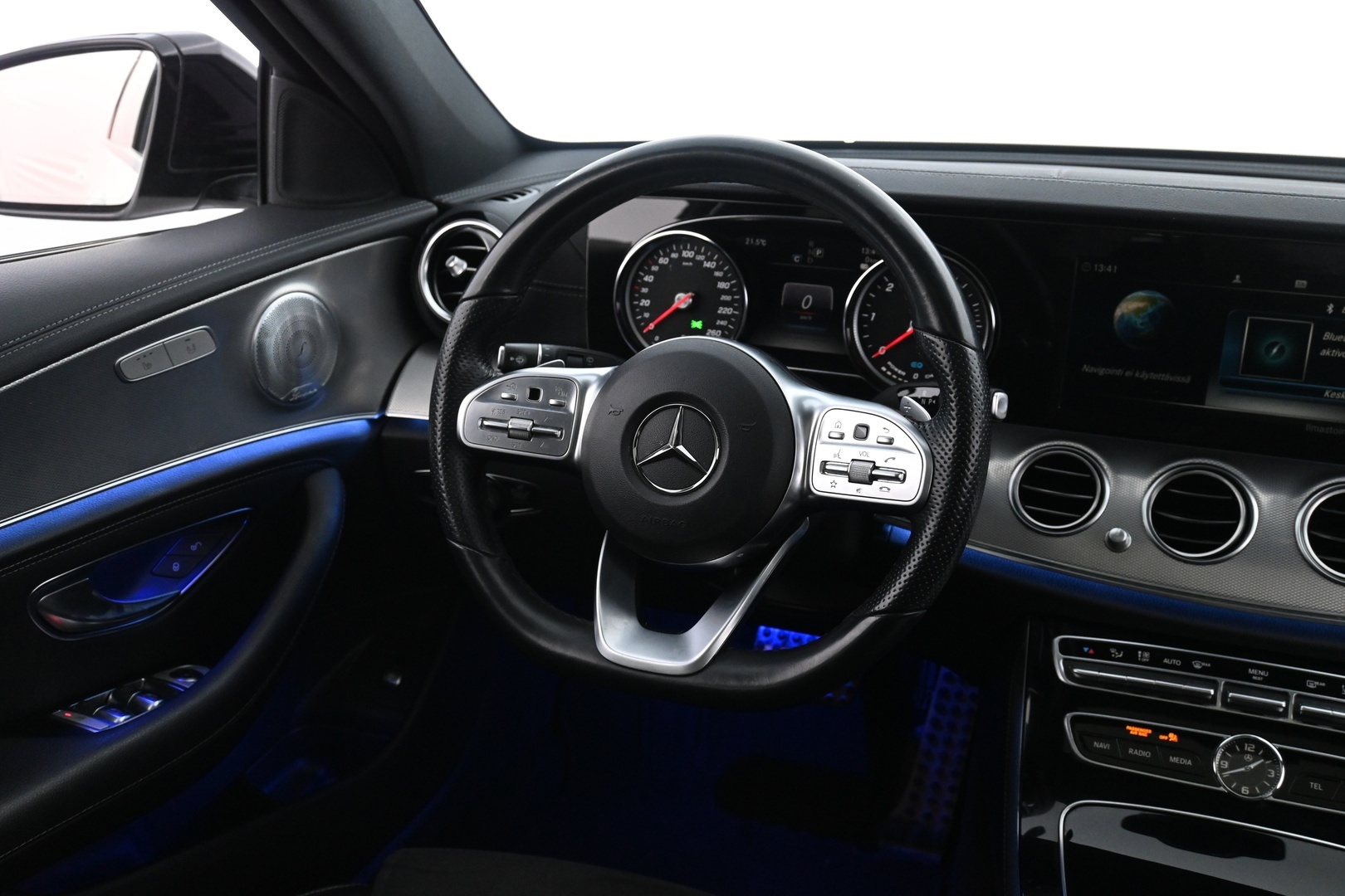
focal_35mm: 34
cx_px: 672
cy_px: 448
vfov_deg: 39.1
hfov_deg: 56.1
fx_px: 1261
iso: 2500
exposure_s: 1/40
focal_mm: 22.5
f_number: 4
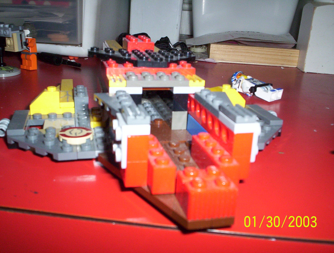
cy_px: 126
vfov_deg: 37.9
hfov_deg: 48.9
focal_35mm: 38
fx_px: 368
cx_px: 167
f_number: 4.5
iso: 140
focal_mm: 4.99
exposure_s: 1/60
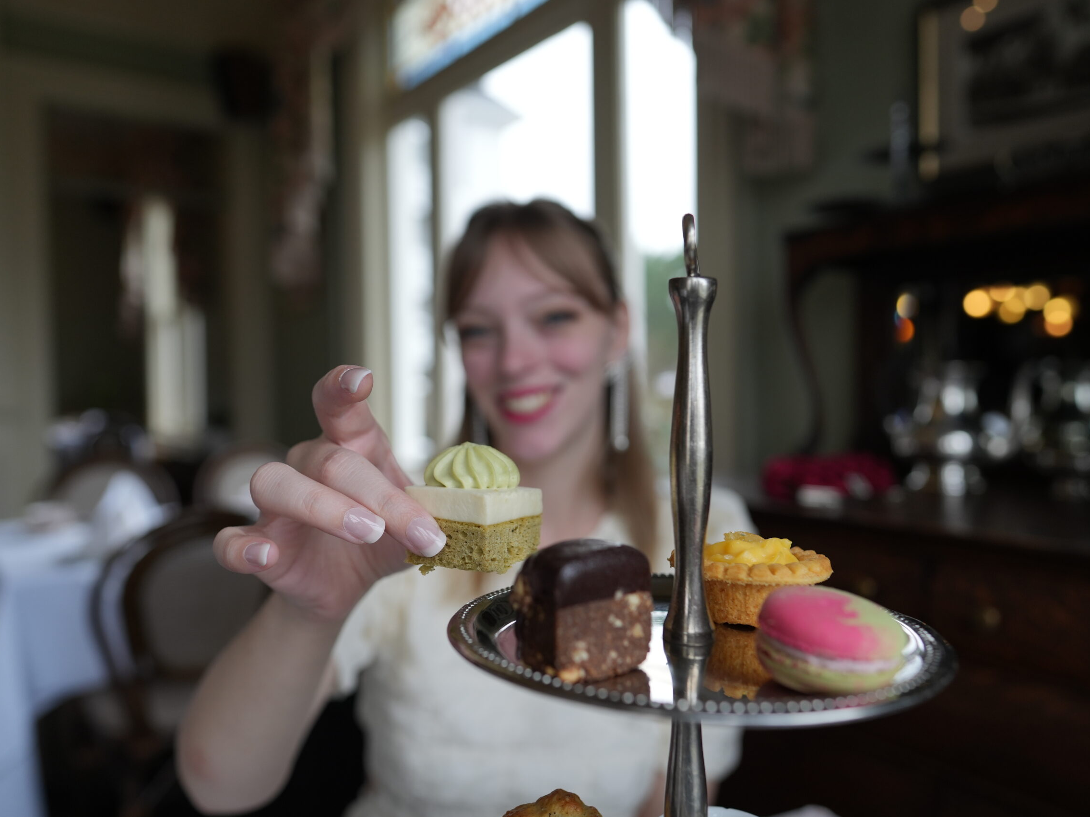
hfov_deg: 67.3
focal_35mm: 26
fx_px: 819
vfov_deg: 53.1
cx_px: 543
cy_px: 408
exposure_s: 1/640
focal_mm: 24
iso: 400
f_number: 2.8
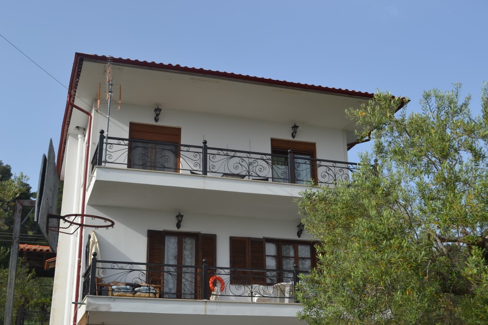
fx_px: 610
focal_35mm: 45
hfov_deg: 43.6
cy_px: 162
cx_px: 244
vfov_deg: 29.9
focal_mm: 30
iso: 100
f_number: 8
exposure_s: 1/250
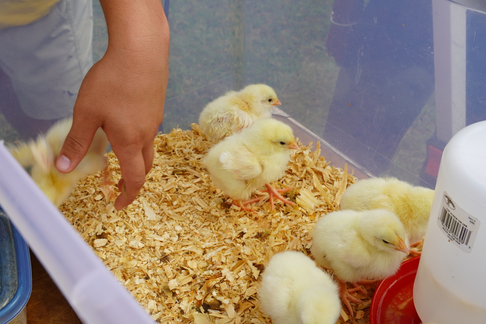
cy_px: 162
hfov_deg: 43.6
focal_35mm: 45
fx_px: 608
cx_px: 243
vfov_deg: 29.9
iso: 100
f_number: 10
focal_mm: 30
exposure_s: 1/125
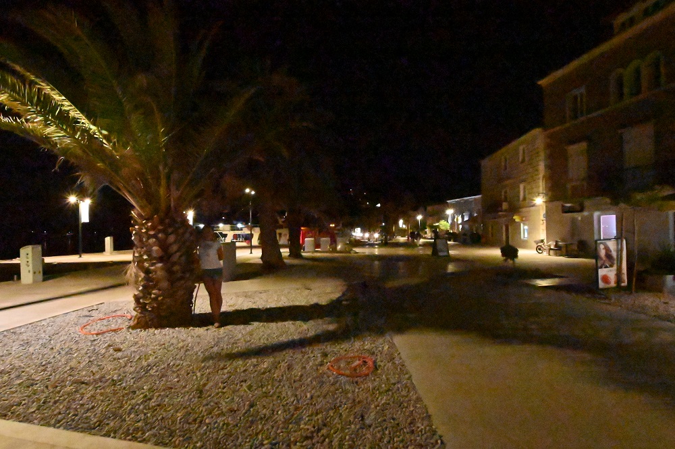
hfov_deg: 90.0
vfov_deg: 67.3
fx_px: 337
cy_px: 224
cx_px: 338
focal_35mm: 18
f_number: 16
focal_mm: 12
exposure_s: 1/20
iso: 51200
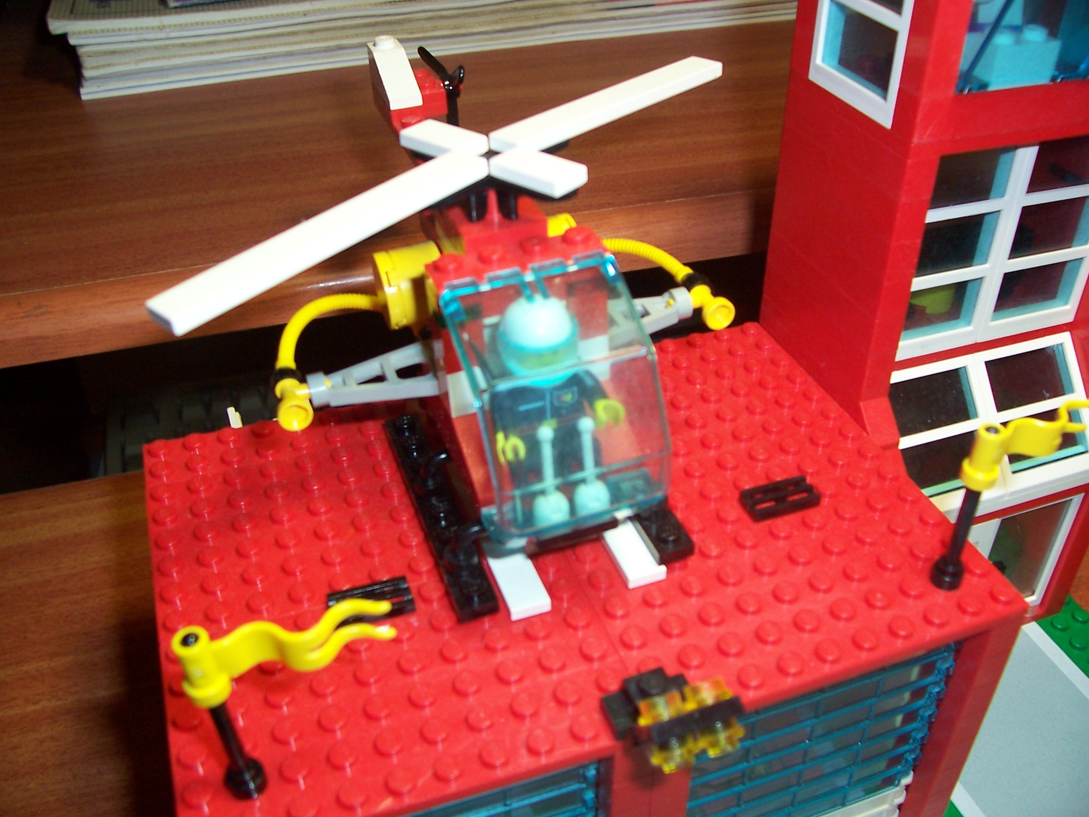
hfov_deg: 54.0
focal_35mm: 34
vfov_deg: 41.8
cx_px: 544
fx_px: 1070
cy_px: 408
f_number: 2.7
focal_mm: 5.6
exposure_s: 1/60
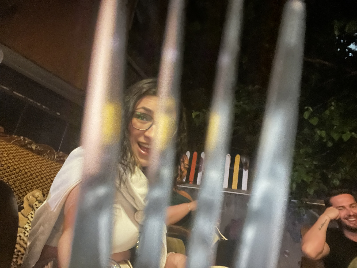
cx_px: 178
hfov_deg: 73.9
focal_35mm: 23
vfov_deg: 58.9
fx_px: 237
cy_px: 134
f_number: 2.2
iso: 1000
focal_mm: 2.71
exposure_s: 1/14
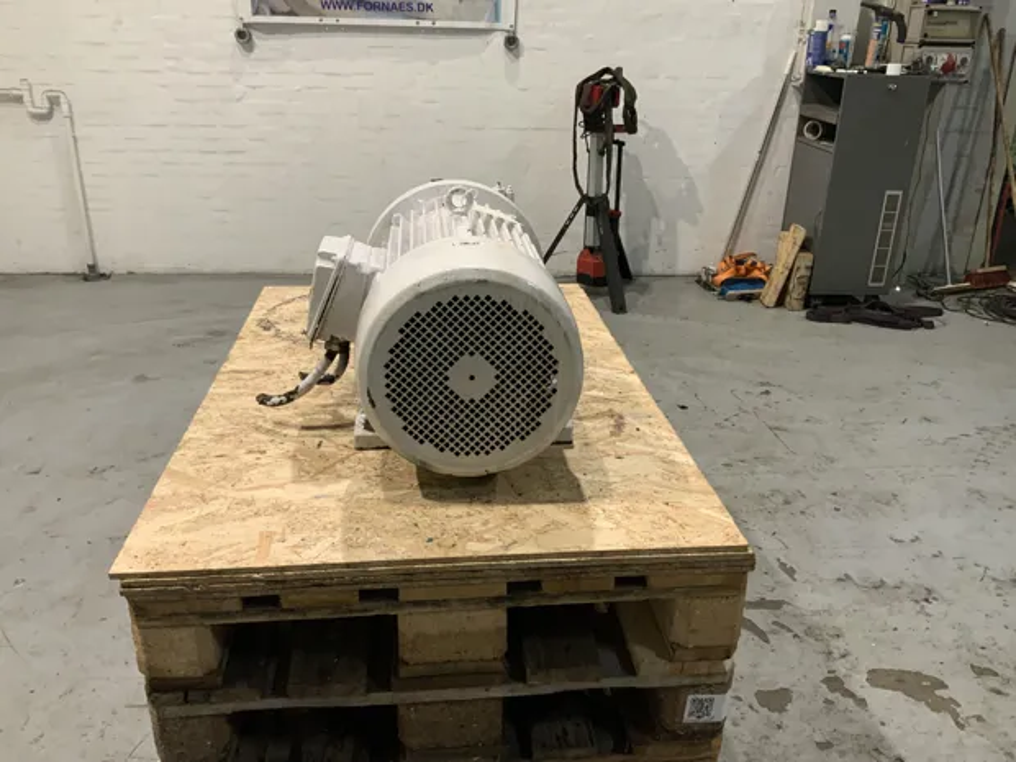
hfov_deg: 61.7
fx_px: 851
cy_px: 381
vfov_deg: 48.2
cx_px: 508
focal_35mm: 29
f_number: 1.8
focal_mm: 3
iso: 100
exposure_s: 1/50
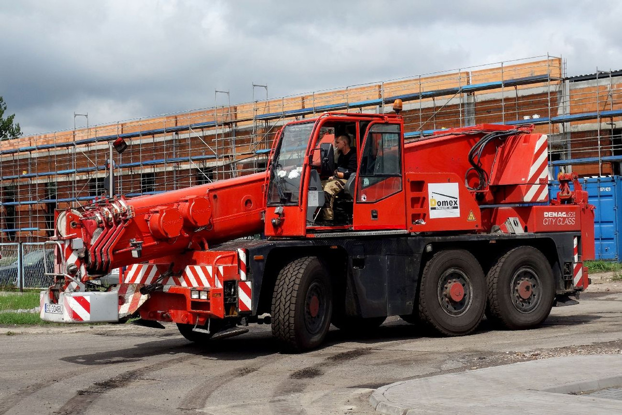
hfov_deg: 41.9
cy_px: 208
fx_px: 812
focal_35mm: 47
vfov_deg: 28.6
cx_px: 311
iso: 125
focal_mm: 17.4
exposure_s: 1/800
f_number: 5.6
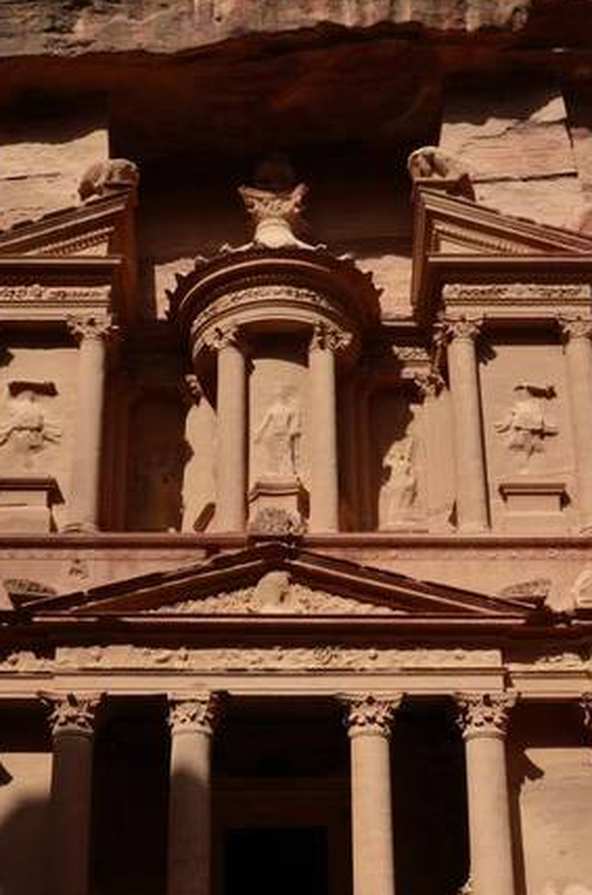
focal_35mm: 54
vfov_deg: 36.7
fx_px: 1340
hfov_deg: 24.9
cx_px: 260
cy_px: 571
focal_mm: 22
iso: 160
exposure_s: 1/200
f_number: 16
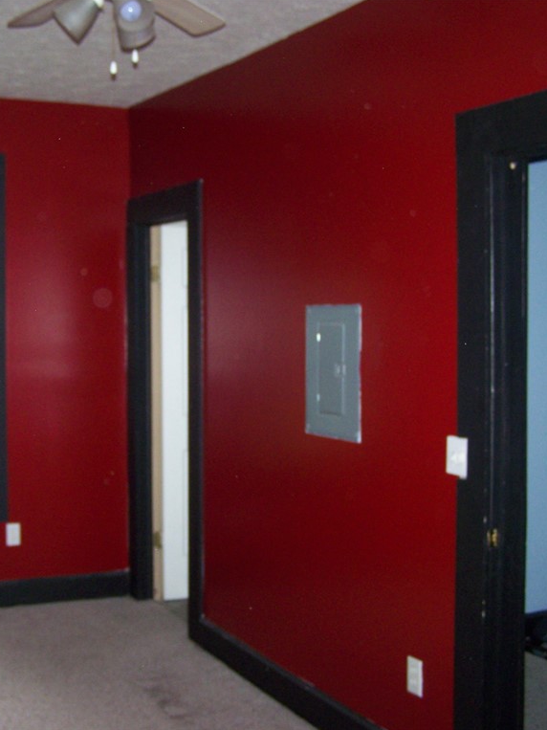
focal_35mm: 51
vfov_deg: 37.5
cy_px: 365
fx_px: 1075
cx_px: 199
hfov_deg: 28.4
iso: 160
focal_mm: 6.3
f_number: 2.8
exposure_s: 1/60
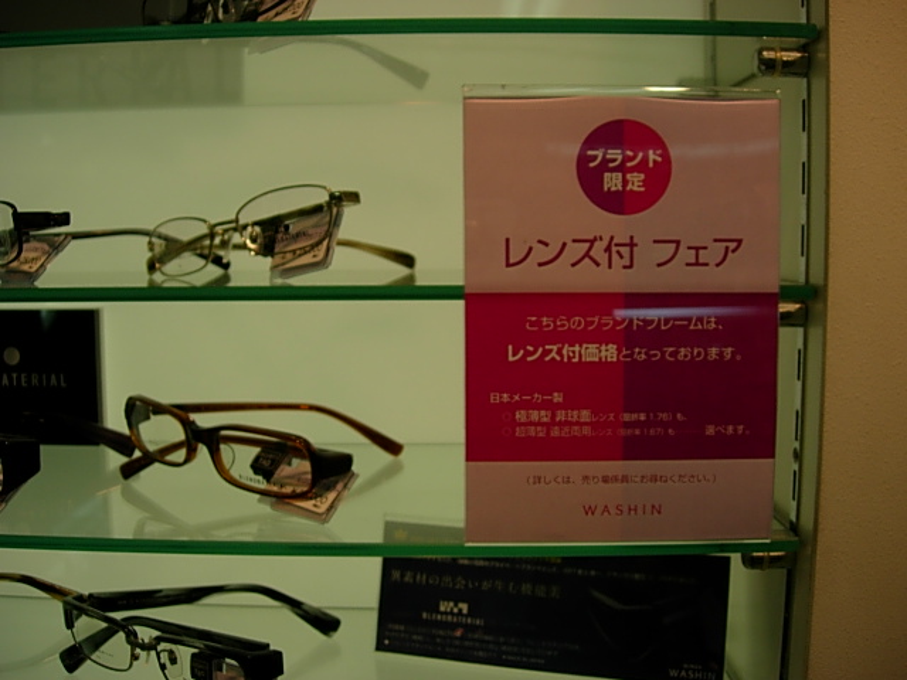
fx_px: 996
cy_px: 340
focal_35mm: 38
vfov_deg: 37.7
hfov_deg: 49.0
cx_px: 454
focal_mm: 7.8
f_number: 2.8
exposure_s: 1/271
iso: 64
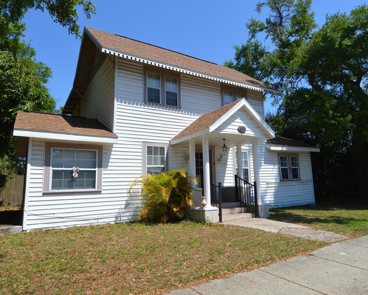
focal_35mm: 21
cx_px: 166
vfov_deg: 65.5
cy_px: 148
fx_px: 229
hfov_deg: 77.4
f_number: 8
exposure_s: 1/250
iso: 100
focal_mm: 12
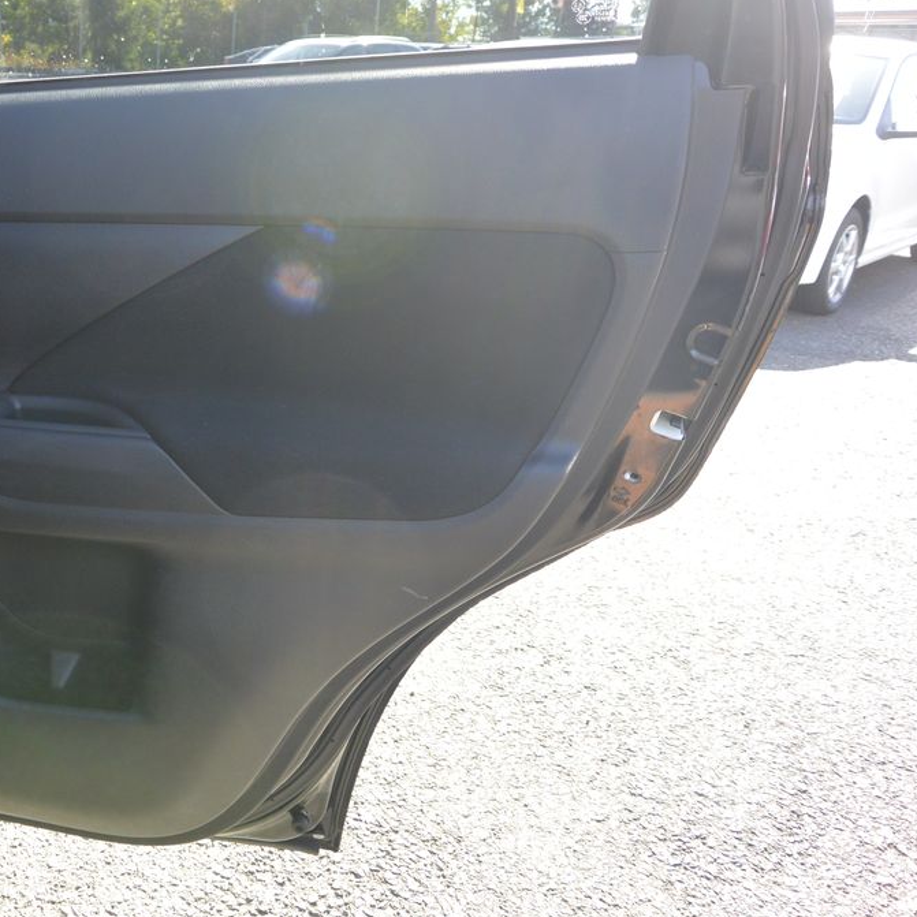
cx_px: 231
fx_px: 1049
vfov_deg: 47.2
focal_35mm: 35
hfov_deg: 45.6
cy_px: 458
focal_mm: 10
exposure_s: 1/250
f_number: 3.5
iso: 200
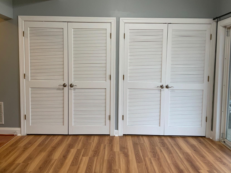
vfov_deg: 39.6
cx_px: 116
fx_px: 240
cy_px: 82
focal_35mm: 36
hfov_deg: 51.4
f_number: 1.8
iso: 80
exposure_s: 1/60
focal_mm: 3
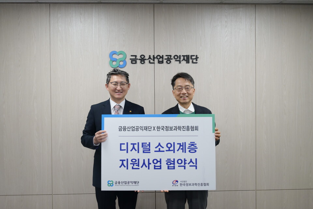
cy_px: 104
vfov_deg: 31.9
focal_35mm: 42
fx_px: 365
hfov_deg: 46.4
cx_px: 156
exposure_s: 1/250
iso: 1000
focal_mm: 42
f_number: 4
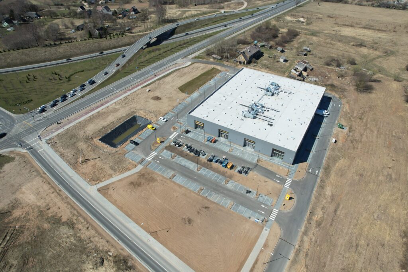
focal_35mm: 22
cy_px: 136
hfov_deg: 78.6
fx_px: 249
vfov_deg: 57.2
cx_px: 204
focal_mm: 8.38
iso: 110
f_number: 2.8
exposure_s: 1/2000
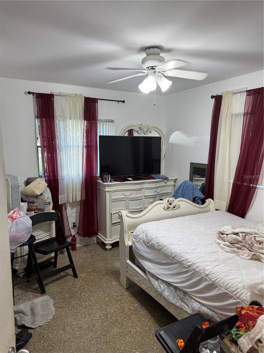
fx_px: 244
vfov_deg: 71.6
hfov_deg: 56.8
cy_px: 176
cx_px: 132
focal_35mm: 24
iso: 125
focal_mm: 6.76
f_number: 1.78
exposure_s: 1/60
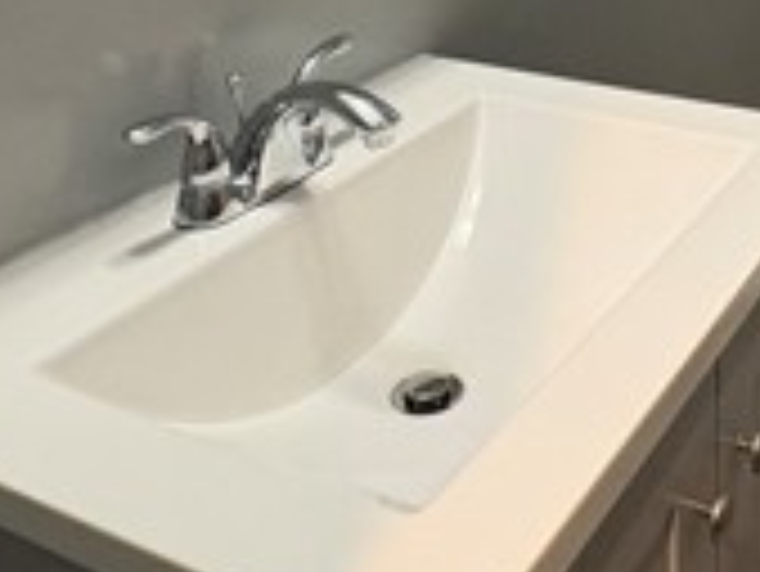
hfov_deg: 34.4
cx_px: 661
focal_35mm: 53
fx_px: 1164
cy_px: -239
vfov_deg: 23.2
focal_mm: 2.22
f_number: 2.2
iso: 400
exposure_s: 1/60
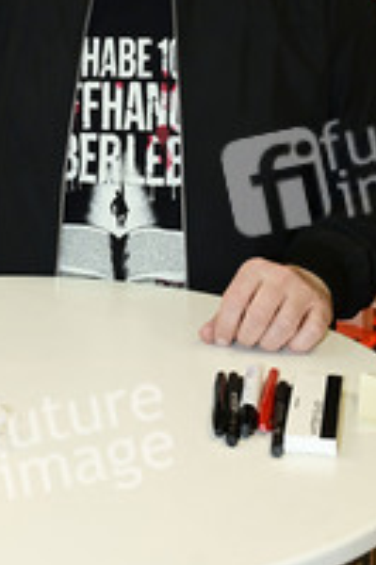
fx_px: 1287
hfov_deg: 16.6
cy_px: 28
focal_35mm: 82
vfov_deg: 23.9
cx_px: 110
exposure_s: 1/200
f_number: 6.3
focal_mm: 41
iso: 1600
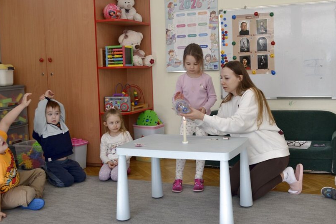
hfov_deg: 46.3
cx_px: 191
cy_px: 103
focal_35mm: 42
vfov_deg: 31.9
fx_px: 392
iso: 400
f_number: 5
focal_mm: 22
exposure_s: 1/100
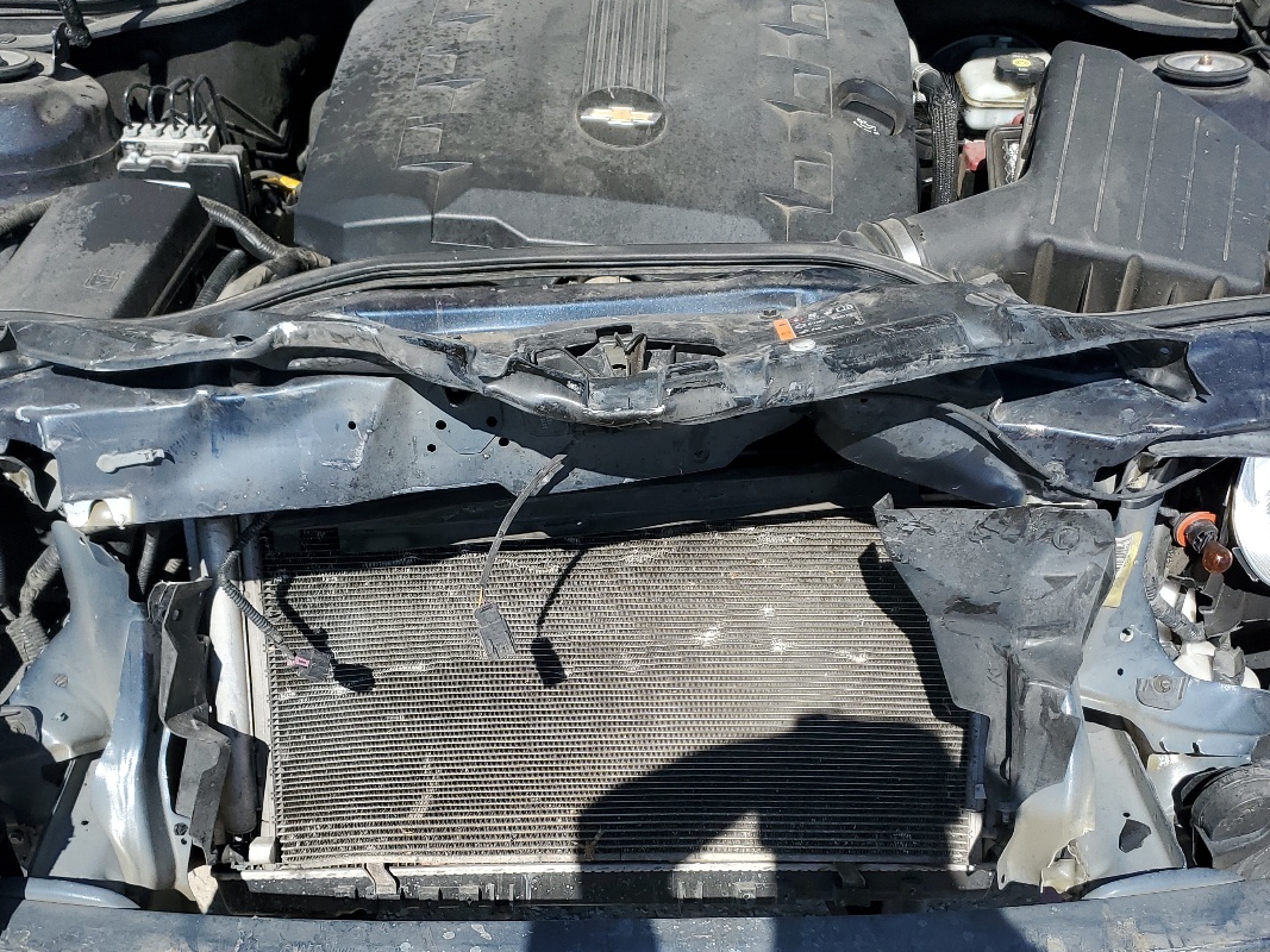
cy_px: 643
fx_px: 1431
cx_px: 580
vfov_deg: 36.4
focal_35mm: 39
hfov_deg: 47.8
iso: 50
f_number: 1.5
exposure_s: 1/2500
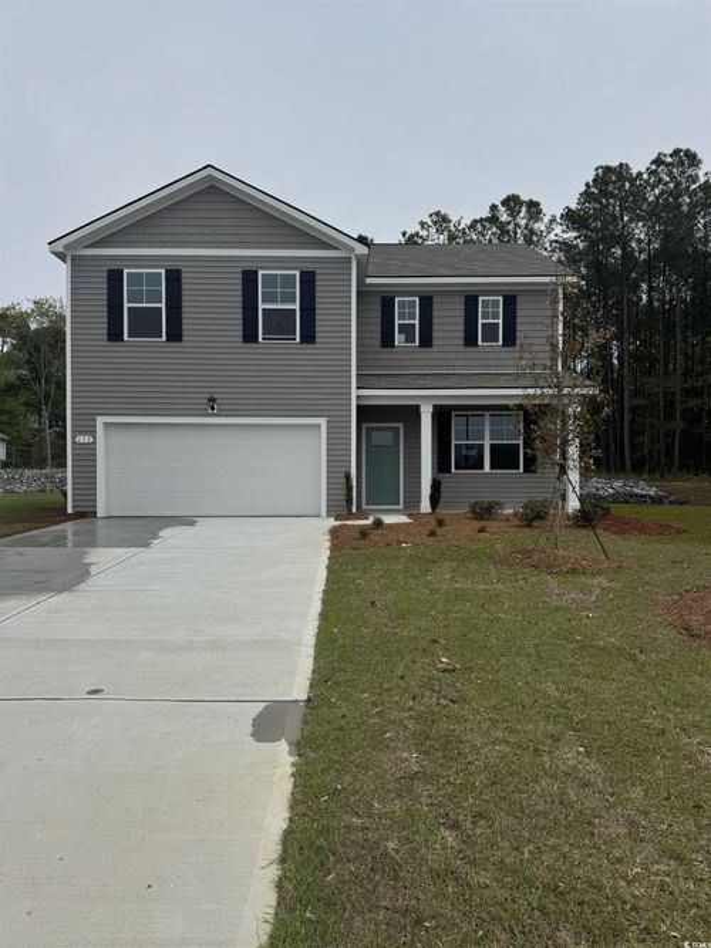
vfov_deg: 71.6
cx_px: 356
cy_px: 474
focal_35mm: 24
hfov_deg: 56.8
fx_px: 657
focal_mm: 6.76
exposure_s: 1/7937
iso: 80
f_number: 1.78
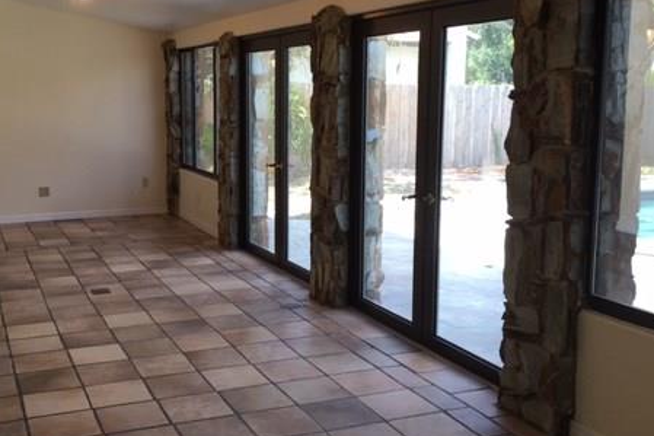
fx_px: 781
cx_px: 245
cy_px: 198
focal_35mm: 43
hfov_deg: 45.1
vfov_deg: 31.1
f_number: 2.2
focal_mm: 4.15
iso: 32
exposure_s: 1/40
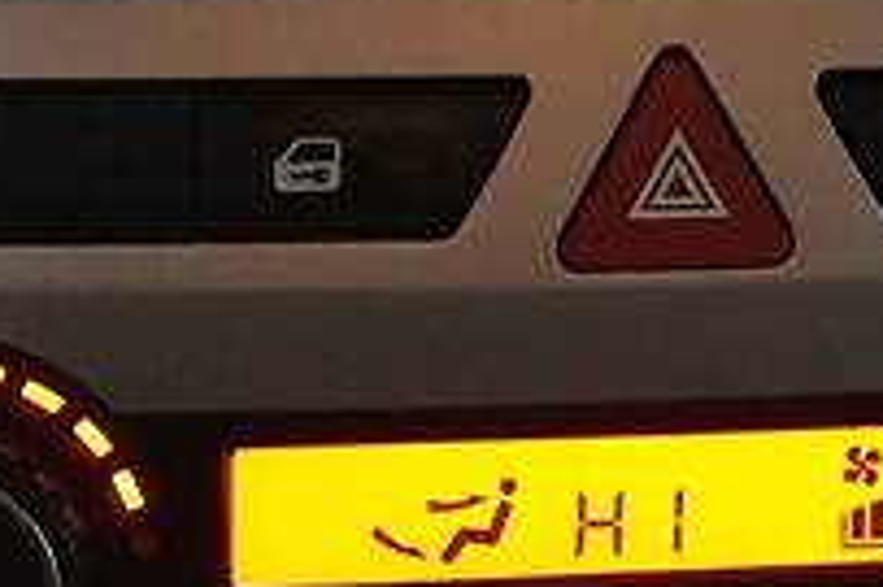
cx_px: 809
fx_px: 2916
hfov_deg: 17.0
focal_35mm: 119
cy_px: -430
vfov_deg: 10.8
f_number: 2.2
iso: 125
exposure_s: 1/33
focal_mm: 4.2
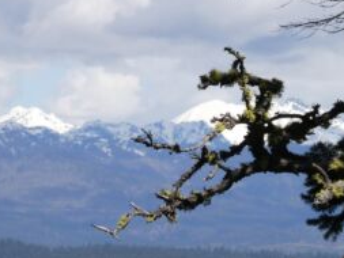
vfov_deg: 3.6
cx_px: 105
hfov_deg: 4.7
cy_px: 143
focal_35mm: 419
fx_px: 4166
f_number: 5.6
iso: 80
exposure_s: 1/500
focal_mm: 47.5
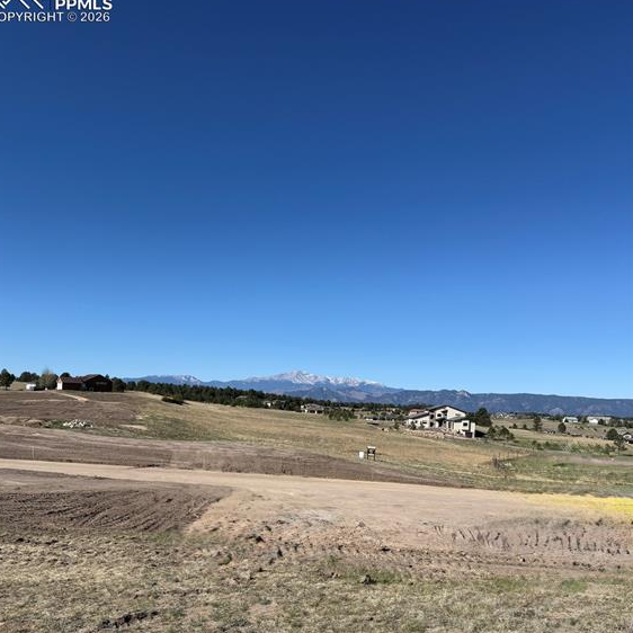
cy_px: 419
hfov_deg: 55.6
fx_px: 600
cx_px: 310
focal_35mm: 29
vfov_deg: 54.6
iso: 80
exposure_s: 1/6711
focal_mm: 6.76
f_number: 1.78
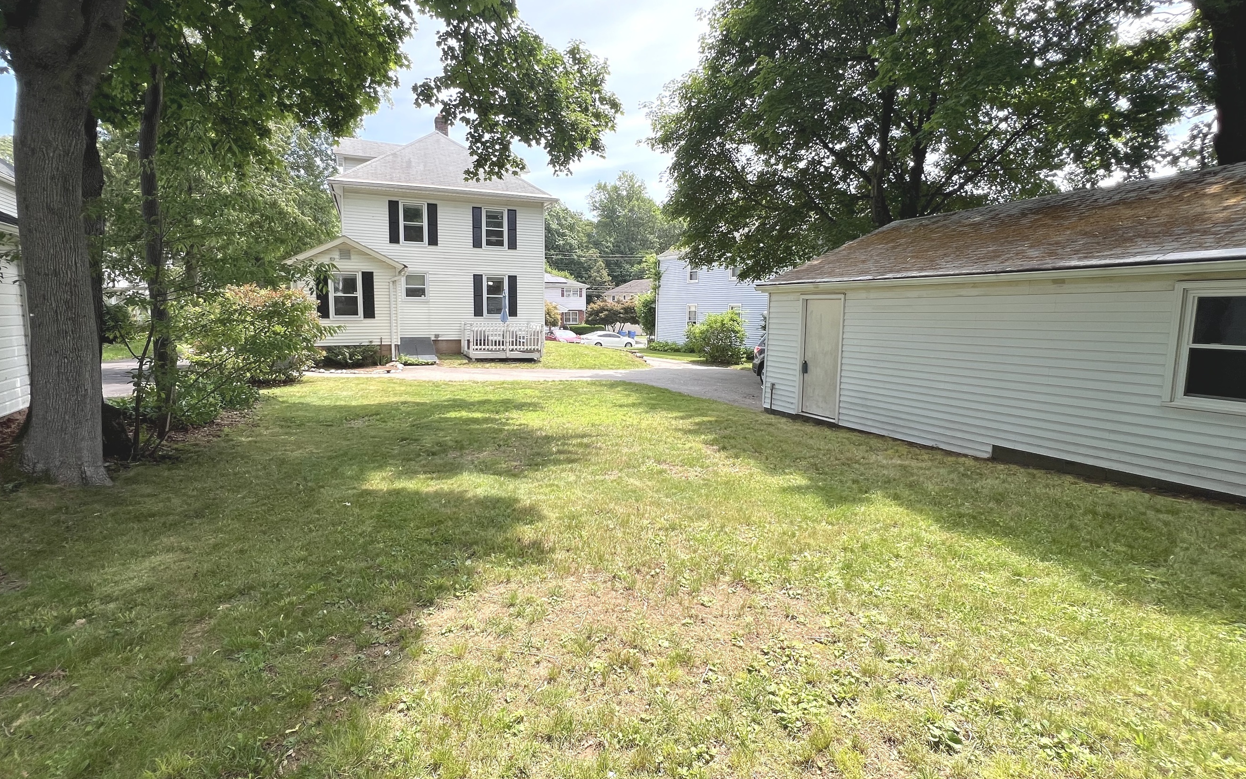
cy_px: 375
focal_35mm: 16
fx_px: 543
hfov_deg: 97.8
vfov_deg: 71.2
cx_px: 607
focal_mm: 1.57
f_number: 1.8
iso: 32
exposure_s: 1/377
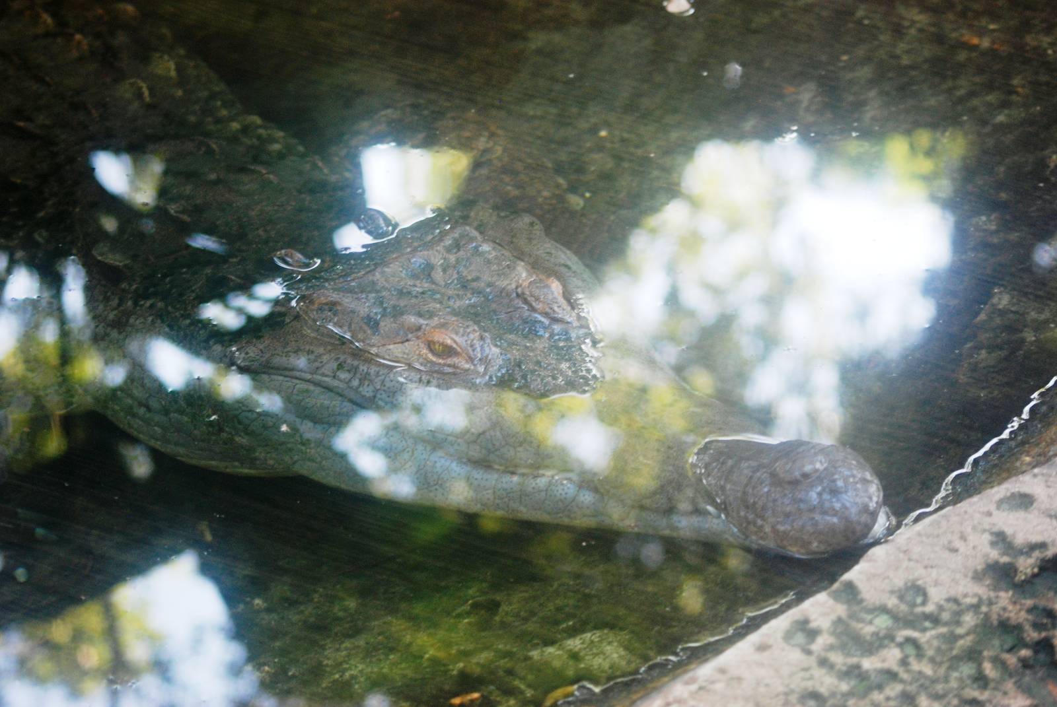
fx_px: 3087
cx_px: 528
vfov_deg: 13.1
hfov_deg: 19.4
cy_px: 354
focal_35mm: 105
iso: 400
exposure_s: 1/30
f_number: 4
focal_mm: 70
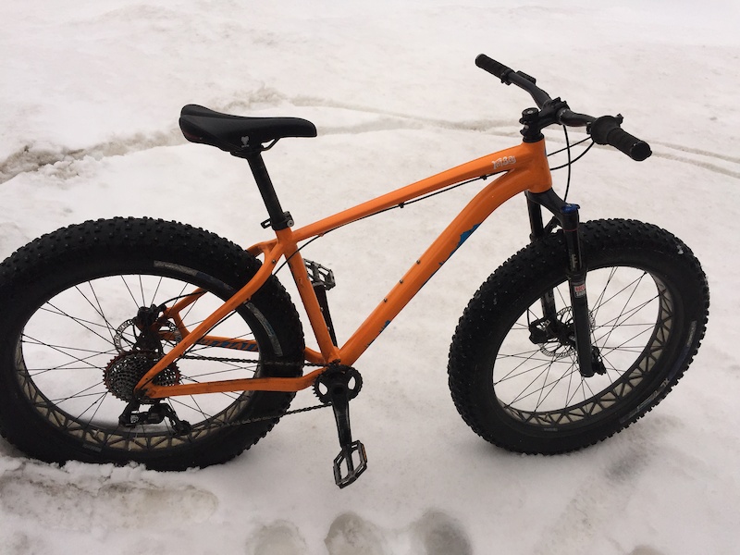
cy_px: 278
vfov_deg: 48.2
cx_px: 370
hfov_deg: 61.7
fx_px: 620
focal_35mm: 29
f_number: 2.2
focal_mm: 4.15
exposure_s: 1/1236
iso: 32
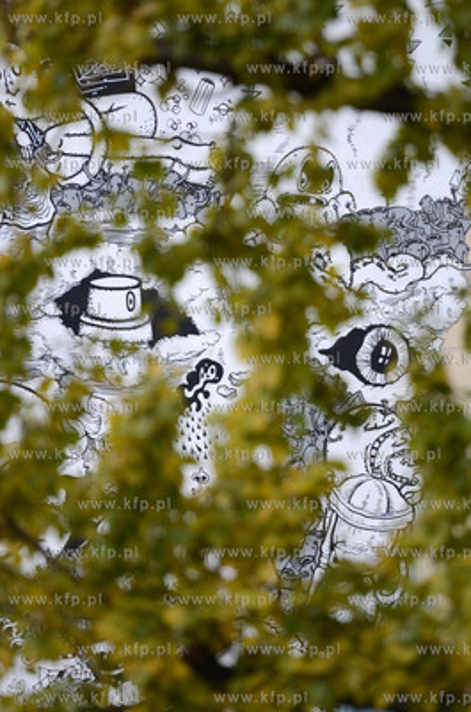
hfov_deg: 4.6
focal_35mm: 300
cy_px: 356
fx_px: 5913
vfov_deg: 6.9
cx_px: 236
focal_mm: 200
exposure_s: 1/1600
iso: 250
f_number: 2.8
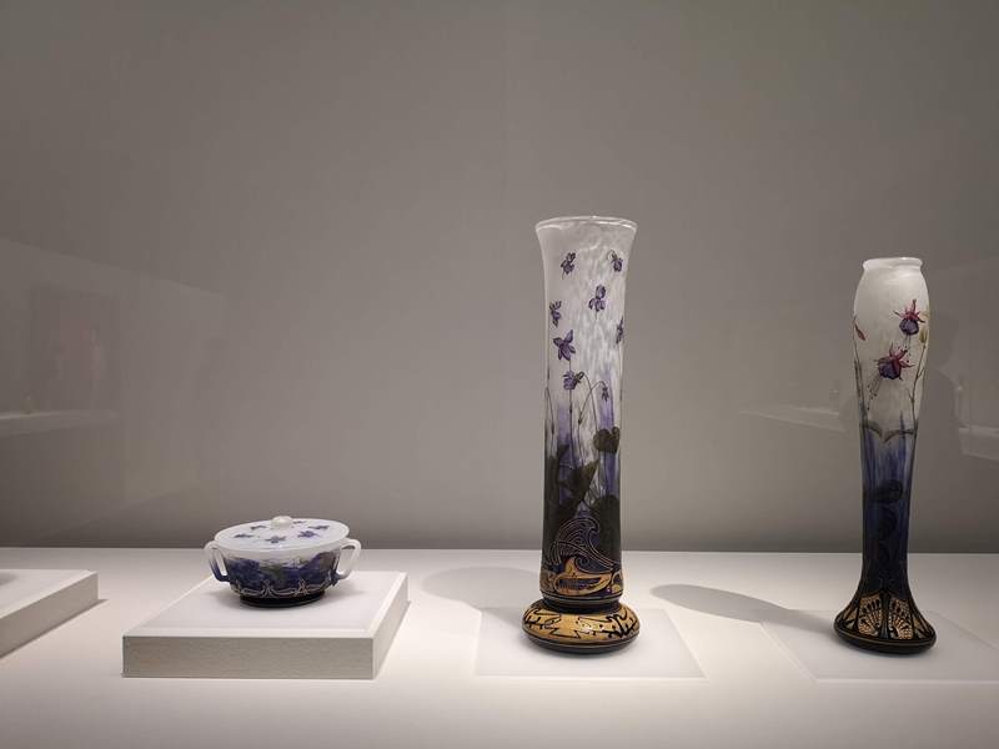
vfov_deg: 51.4
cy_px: 374
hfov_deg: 65.3
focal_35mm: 27
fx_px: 779
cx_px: 500
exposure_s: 1/50
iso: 200
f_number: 1.8
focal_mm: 3.95
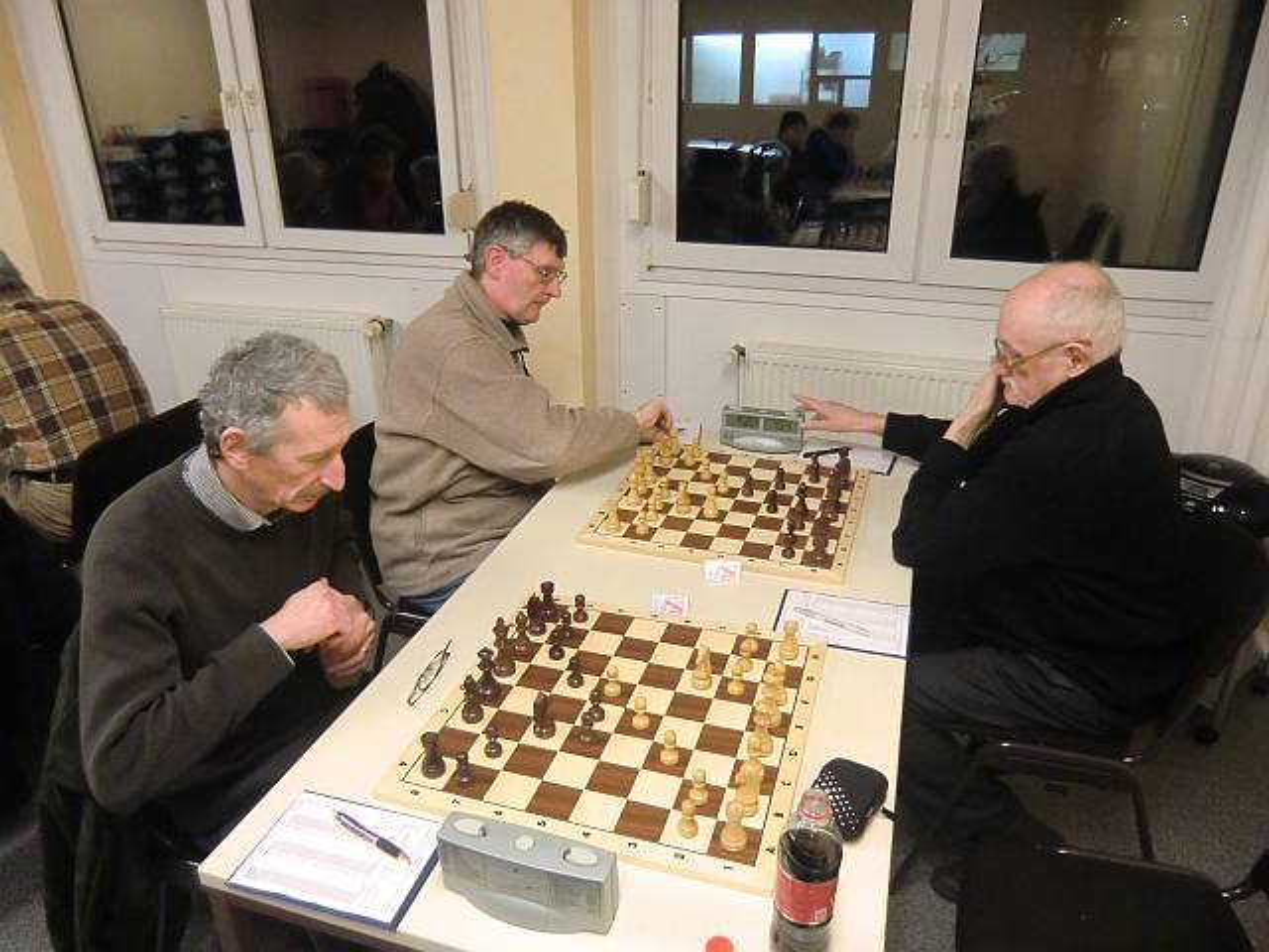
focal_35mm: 24
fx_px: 880
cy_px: 476
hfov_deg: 71.6
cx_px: 634
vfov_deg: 56.8
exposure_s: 1/60
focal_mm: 4.3
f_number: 3.2
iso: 640
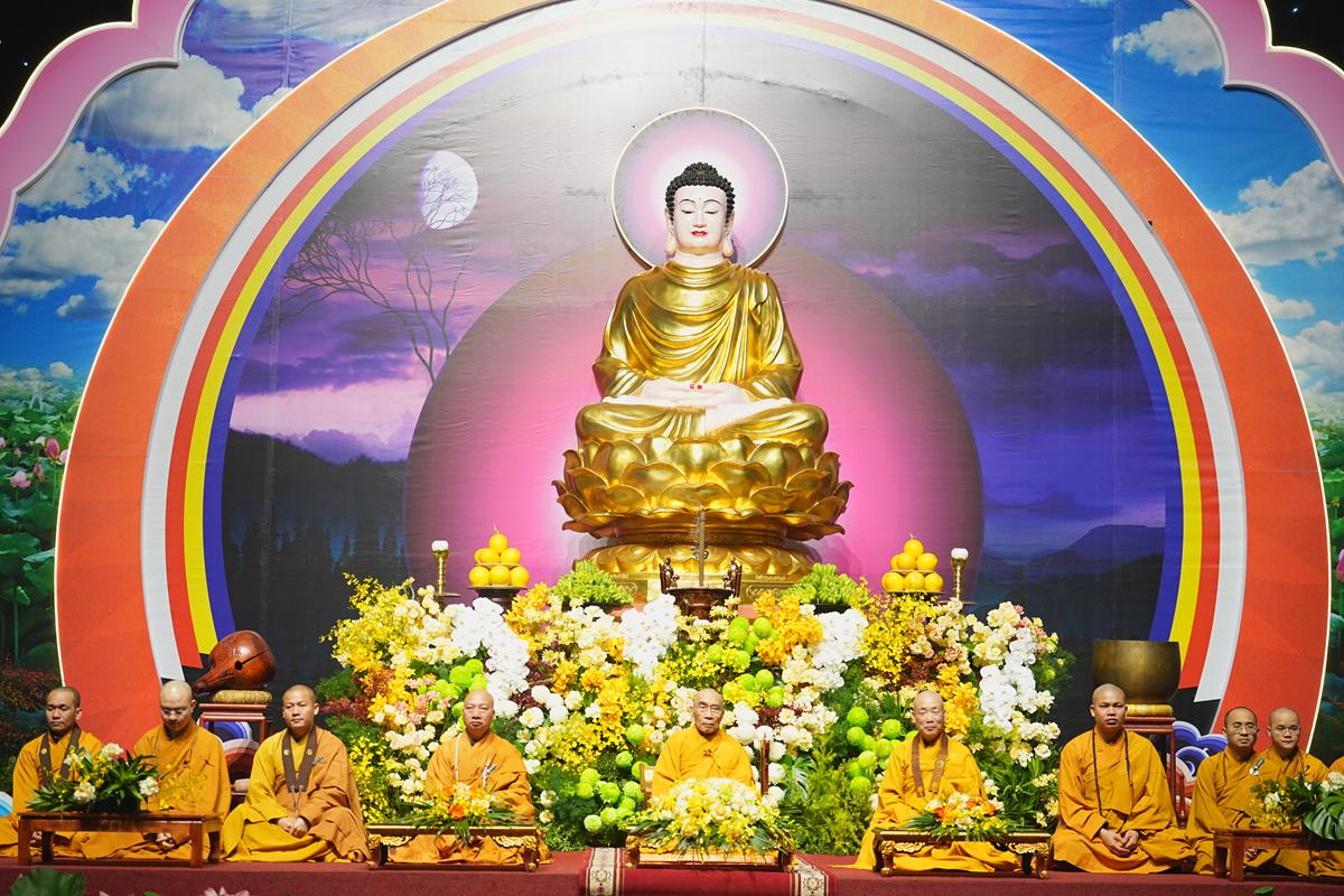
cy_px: 448
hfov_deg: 28.8
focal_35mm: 70
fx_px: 2613
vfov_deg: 19.5
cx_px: 672
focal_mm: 70
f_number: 2.8
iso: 500
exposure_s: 1/100
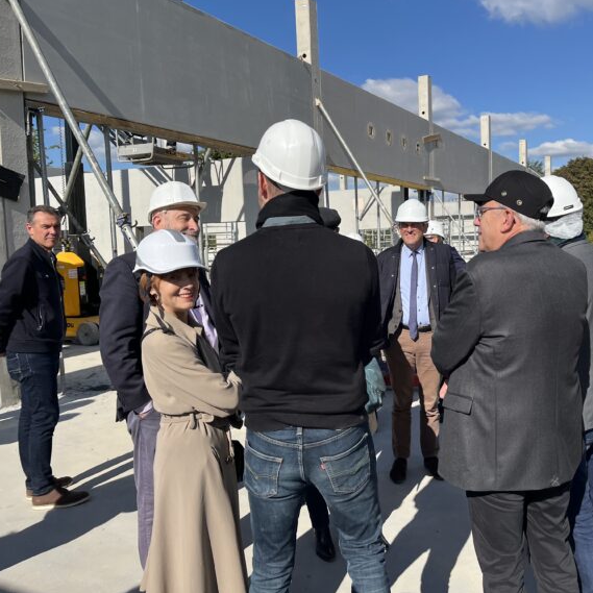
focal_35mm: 31
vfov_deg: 52.5
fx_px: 601
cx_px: 384
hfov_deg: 51.8
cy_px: 296
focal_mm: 5.1
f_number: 1.6
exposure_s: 1/4854
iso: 50
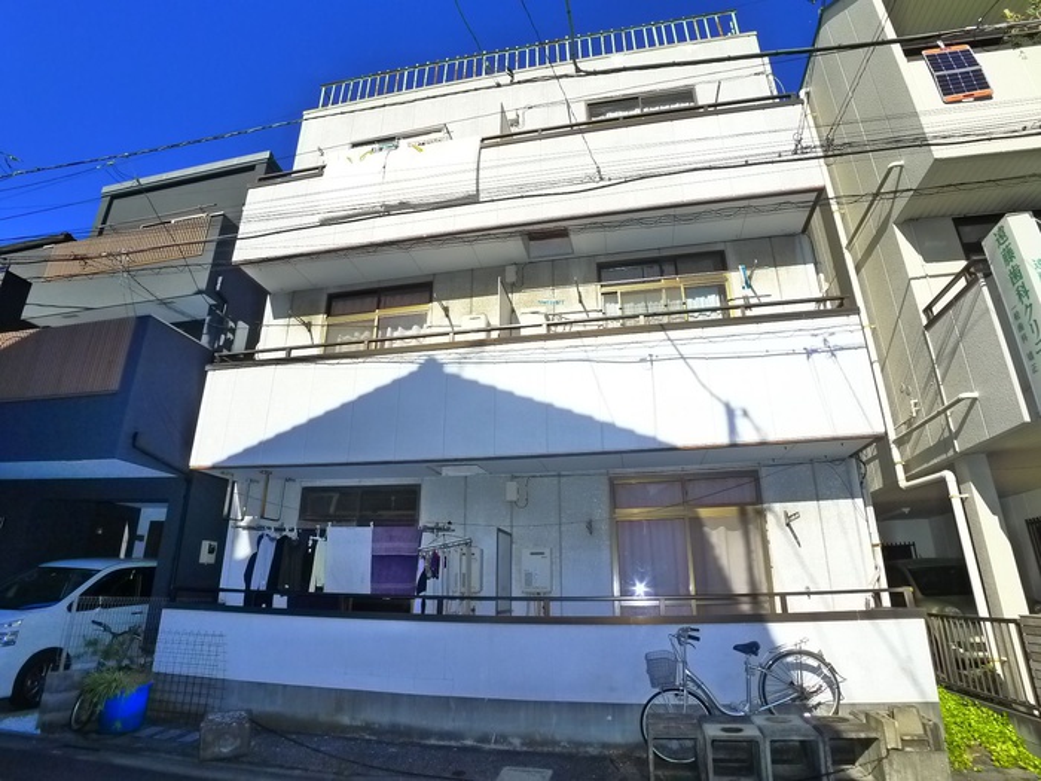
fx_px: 722
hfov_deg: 71.6
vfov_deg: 56.8
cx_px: 520
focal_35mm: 24
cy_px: 390
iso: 400
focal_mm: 5.1
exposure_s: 1/800
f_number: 4.5
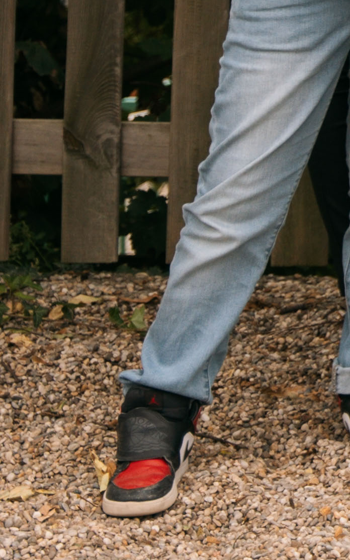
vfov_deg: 8.0
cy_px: -365
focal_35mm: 254
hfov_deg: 4.6
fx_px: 3885
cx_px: 1565
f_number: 2.8
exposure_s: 1/400
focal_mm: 39.7
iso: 250
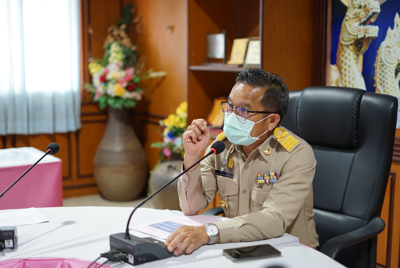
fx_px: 556
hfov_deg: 39.6
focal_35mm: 50
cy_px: 134
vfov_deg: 27.0
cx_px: 200
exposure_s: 1/100
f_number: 2
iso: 400
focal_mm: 50
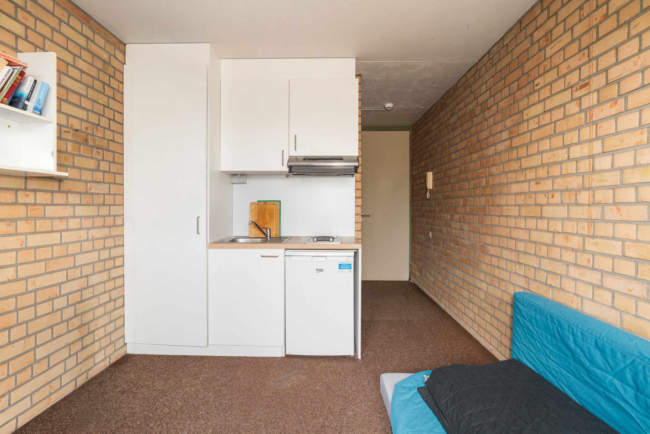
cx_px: 325
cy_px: 217
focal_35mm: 16
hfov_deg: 96.7
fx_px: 289
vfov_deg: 73.8
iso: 250
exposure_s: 1/1.25
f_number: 11
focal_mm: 16
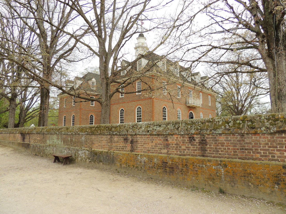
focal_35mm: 24
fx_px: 198
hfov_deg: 71.6
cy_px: 107
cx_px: 143
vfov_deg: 56.8
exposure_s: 1/800
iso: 100
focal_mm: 4.3
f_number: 3
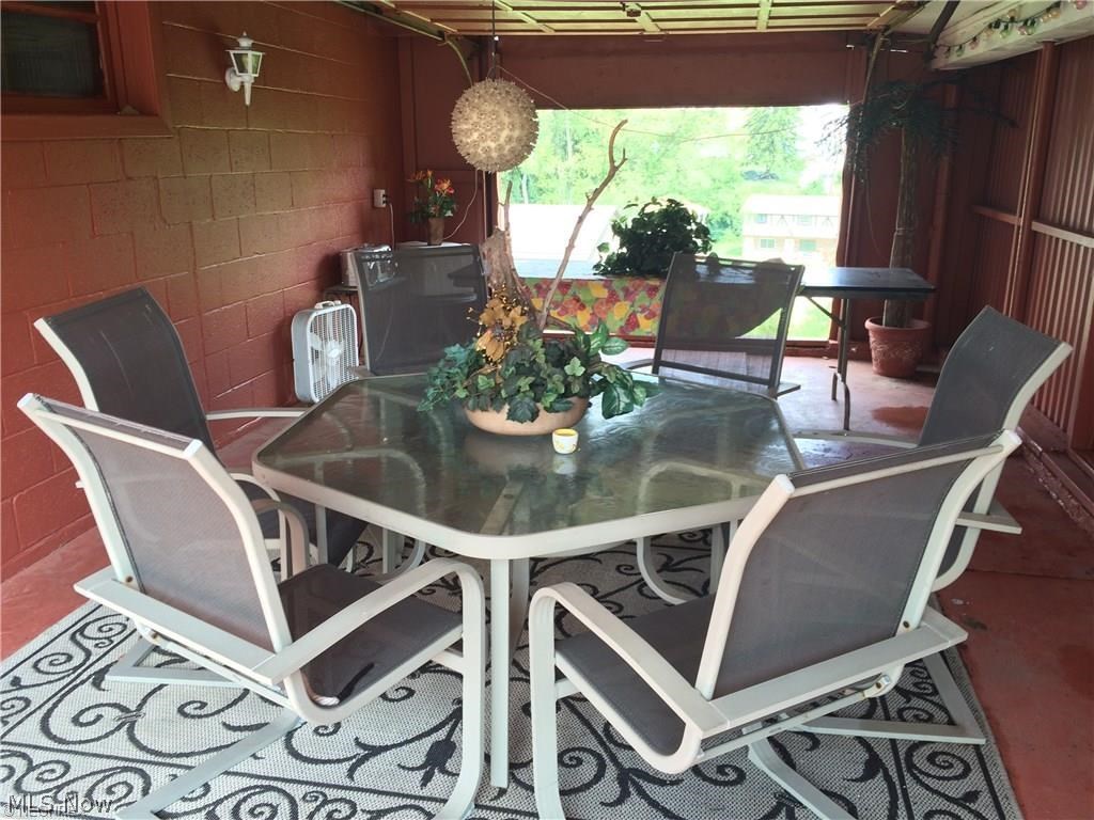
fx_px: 917
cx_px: 547
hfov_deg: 61.7
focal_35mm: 29
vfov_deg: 48.2
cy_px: 410
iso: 32
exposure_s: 1/60
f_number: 2.2
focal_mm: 4.15
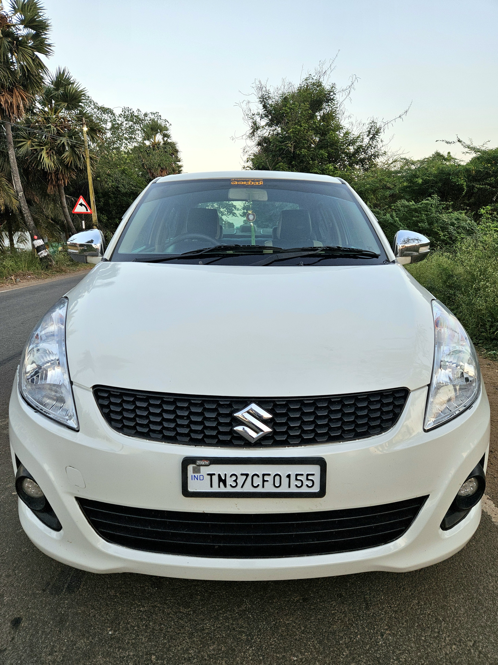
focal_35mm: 23
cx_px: 249
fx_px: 441
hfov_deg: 58.9
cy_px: 332
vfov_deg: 73.9
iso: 80
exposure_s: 1/192
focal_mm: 5.4
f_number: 1.8
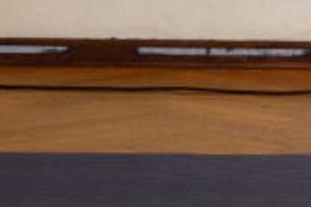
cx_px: 910
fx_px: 4181
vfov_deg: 2.8
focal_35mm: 484
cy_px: -108
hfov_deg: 4.1
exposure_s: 1/60
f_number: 5
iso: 400
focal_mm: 52
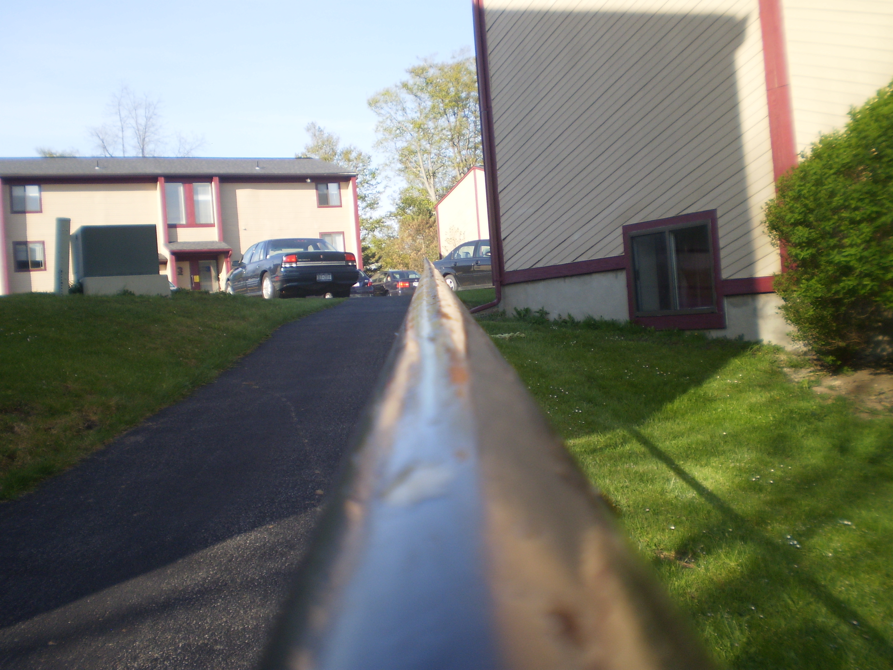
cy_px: 335
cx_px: 446
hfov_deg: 51.4
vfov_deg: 39.7
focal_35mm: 36
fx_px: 929
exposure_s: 1/400
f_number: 3.1
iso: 64
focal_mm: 6.3
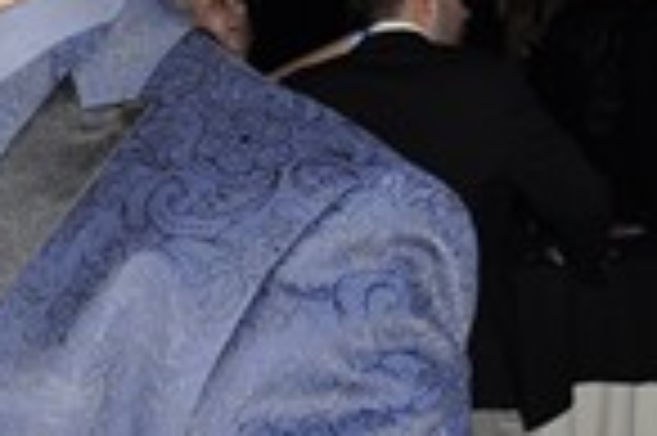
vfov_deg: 11.5
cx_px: -297
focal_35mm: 119
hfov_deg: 16.0
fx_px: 2167
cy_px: 205
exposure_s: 1/60
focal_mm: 21
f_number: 5
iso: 400
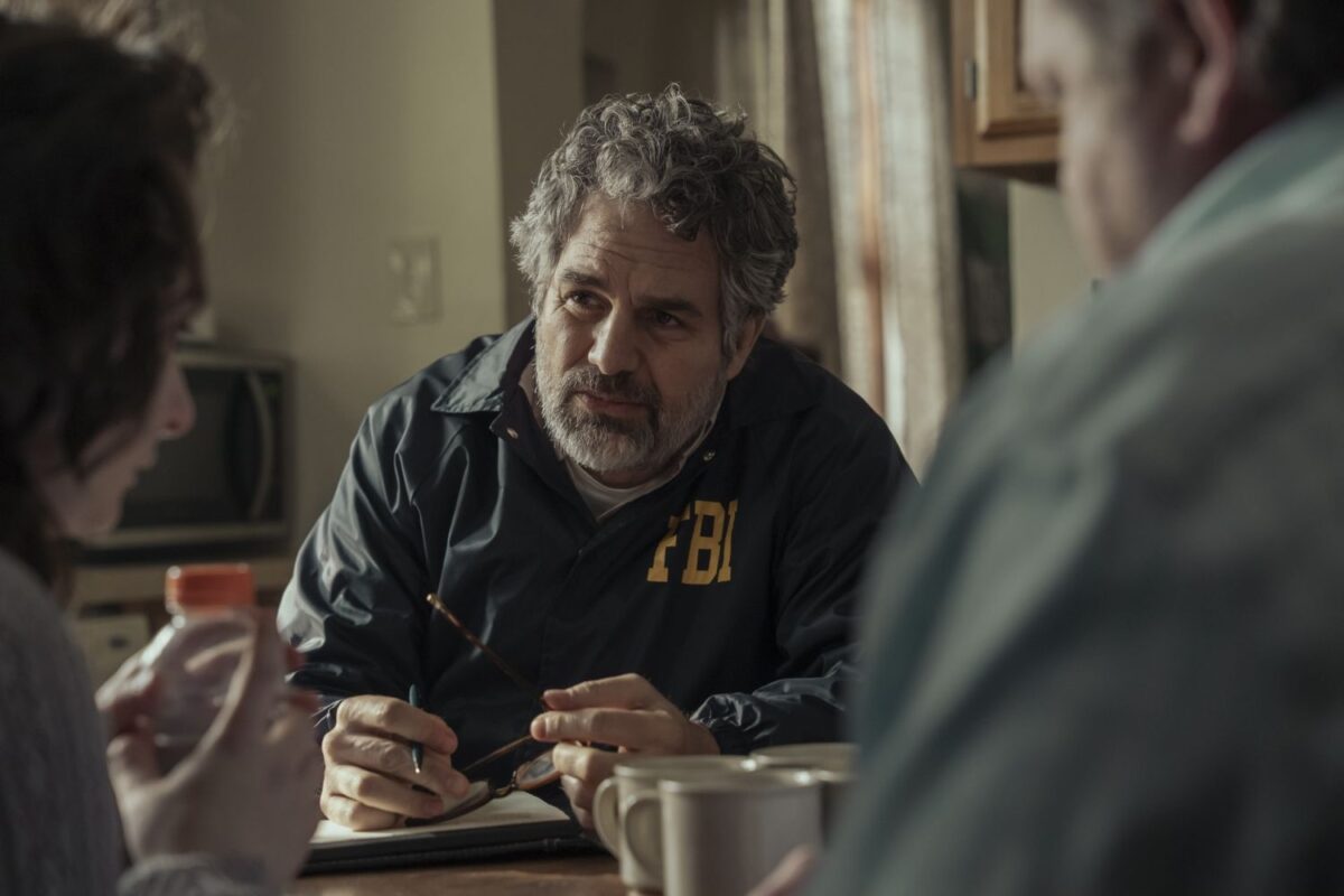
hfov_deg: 28.8
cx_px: 672
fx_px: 2613
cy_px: 448
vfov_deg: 19.5
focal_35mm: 70
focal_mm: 70
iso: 3200
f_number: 3.5
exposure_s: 1/250
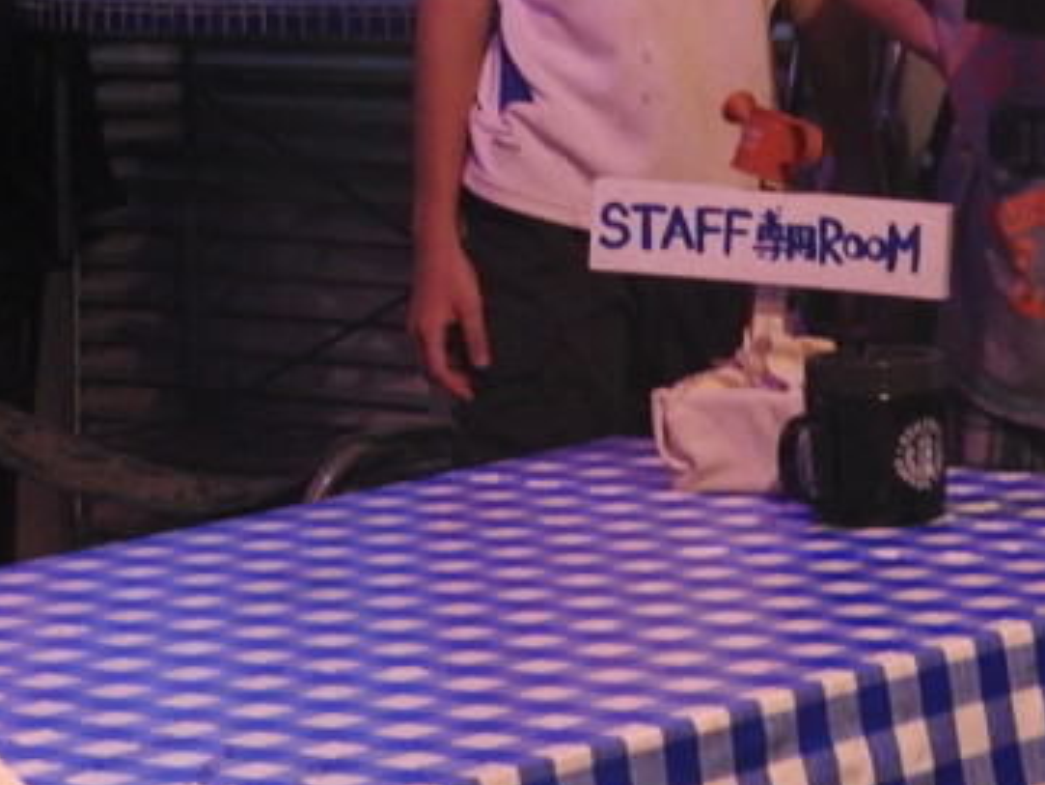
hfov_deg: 12.5
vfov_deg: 9.4
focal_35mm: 156
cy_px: -214
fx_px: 4711
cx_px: 1007
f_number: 4
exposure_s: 1/8
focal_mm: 9.9
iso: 560
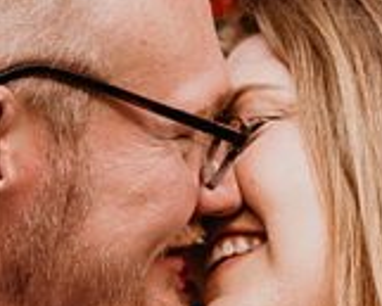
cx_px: 109
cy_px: 351
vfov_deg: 6.3
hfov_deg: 7.9
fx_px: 2760
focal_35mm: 244
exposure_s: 1/200
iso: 400
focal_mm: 41
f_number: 2.8
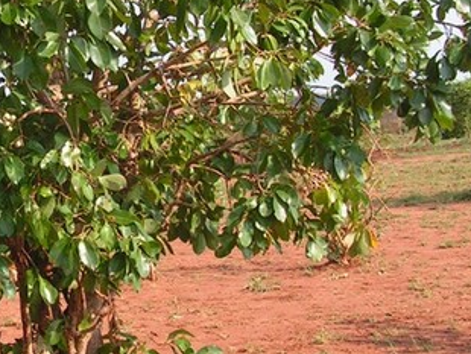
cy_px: 46
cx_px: 44
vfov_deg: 15.0
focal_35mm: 98
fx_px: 1334
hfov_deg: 19.6
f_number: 5.6
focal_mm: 6.3
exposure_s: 1/160
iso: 50
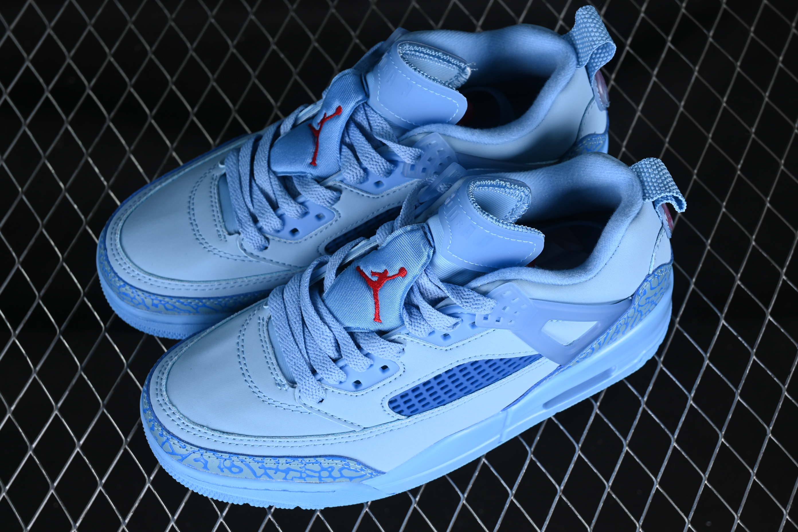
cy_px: 266
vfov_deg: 18.2
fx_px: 1662
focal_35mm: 75
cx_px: 399
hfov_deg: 27.0
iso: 160
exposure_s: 1/80
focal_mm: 50
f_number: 7.1
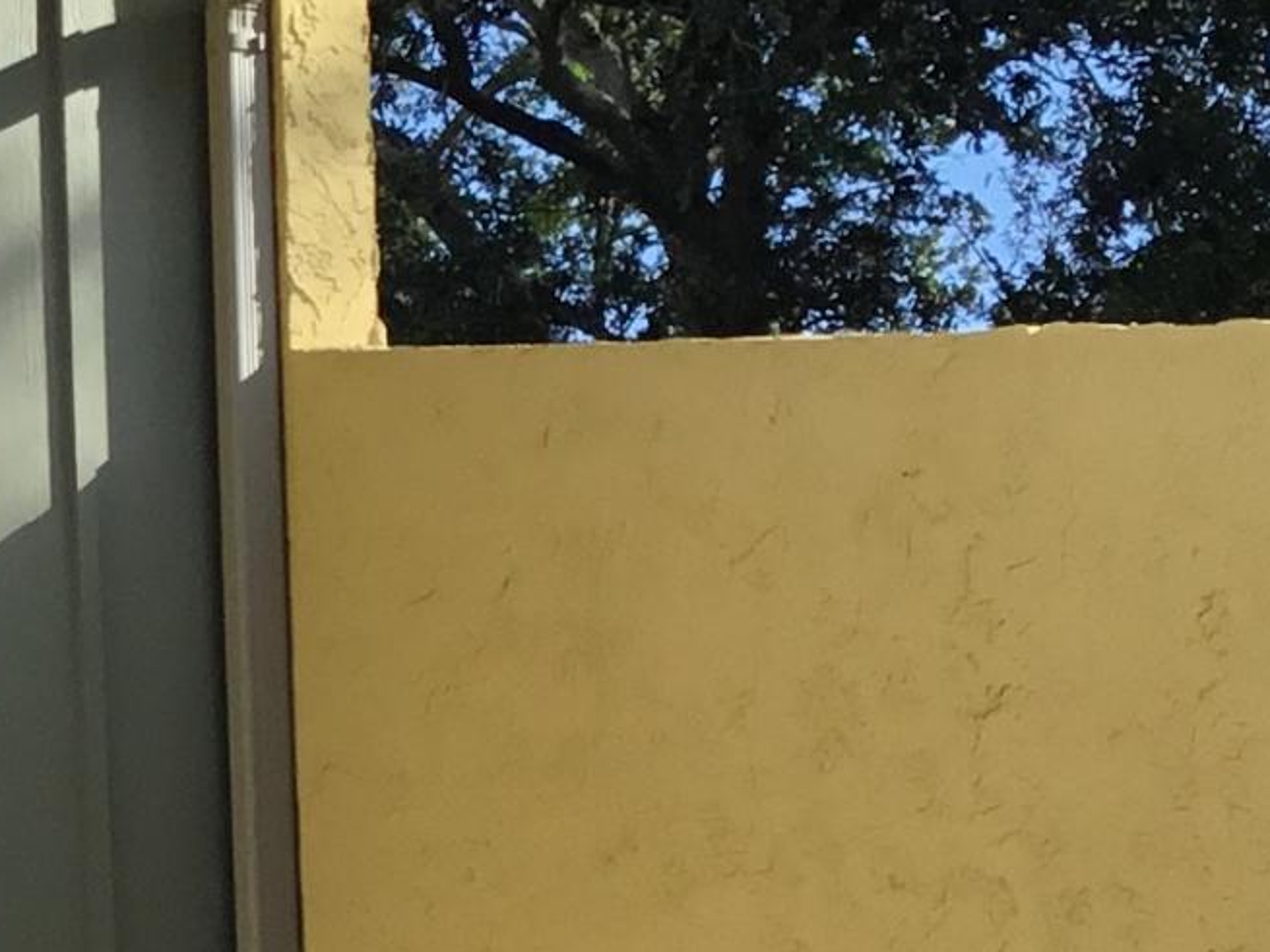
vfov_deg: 10.2
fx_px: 5209
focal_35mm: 142
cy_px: 1249
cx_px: -715
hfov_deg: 13.0
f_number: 2.4
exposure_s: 1/691
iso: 25
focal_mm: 3.3
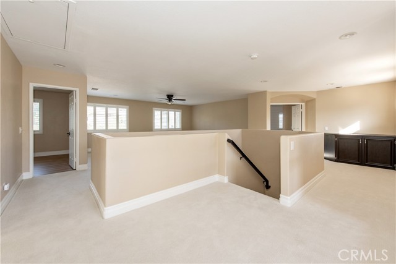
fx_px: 154
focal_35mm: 14
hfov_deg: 104.2
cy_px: 132
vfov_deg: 81.2
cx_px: 198
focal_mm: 14
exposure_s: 1/125
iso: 720
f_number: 5.6
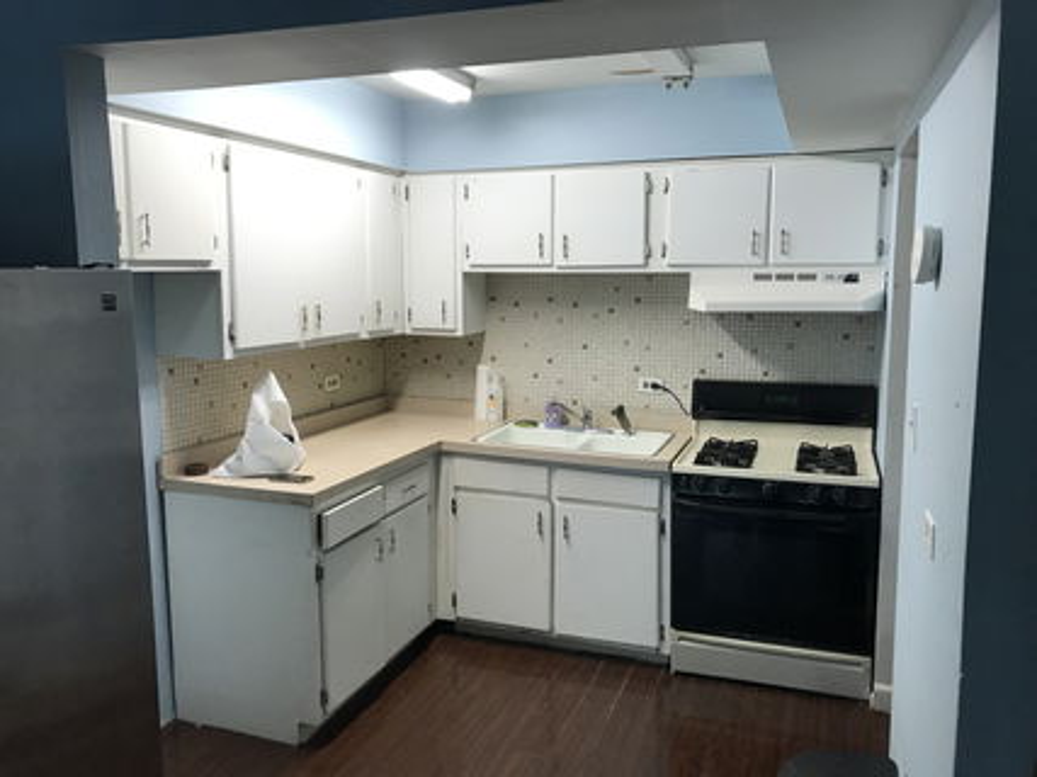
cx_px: 518
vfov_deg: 49.7
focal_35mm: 28
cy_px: 388
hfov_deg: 63.5
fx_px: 839
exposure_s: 1/40
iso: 20
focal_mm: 3.99
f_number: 1.8
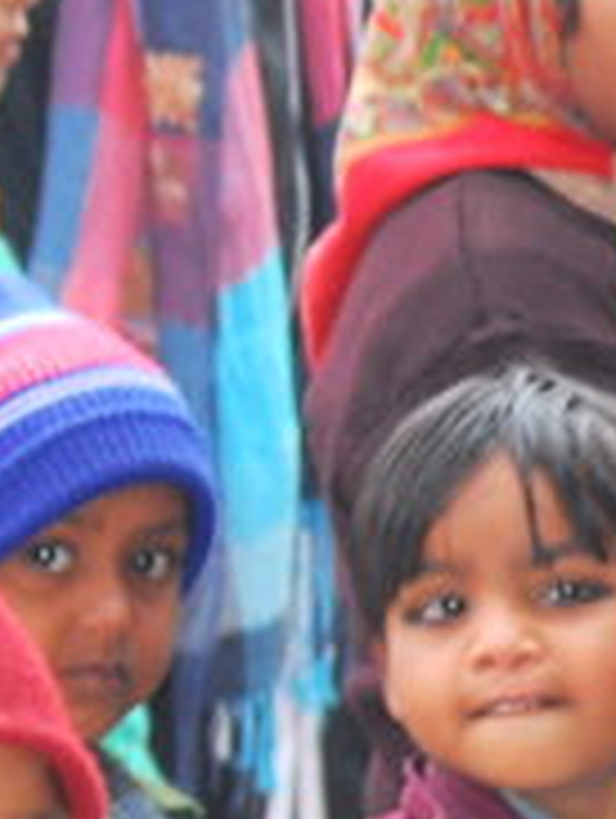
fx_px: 15765
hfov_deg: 2.2
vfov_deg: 3.0
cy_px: 533
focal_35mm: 666
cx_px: -1268
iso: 640
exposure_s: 1/60
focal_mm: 82
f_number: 4.5
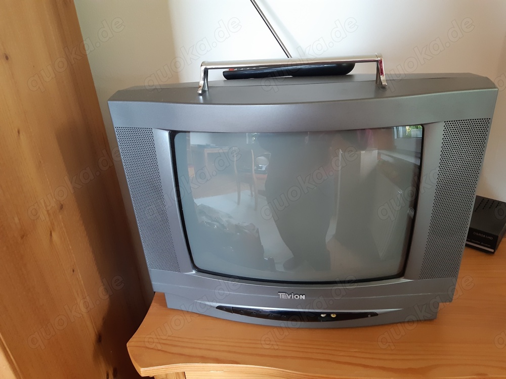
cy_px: 190
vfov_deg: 53.1
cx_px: 253
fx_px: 380
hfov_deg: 67.3
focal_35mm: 26
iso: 400
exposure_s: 1/25
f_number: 1.7
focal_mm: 3.92
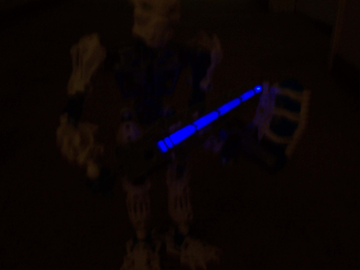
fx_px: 416
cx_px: 180
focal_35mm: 40
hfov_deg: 46.8
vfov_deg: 36.0
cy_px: 135
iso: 140
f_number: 4
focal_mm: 6.7
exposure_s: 1/8
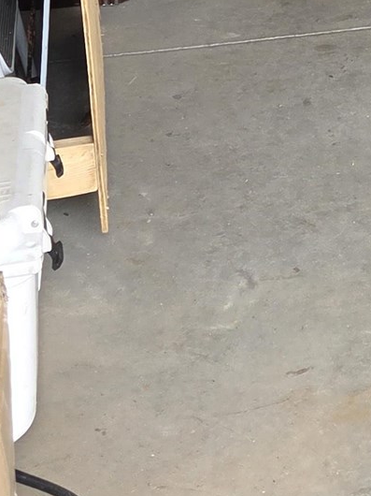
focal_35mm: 100
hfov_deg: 14.2
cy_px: -263
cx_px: 467
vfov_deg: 17.5
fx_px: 1430
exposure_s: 1/120
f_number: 1.8
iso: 64
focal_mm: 5.4
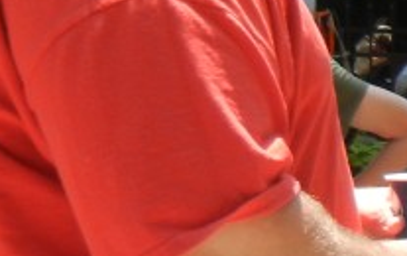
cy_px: 191
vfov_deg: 8.4
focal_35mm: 157
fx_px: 1744
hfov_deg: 11.2
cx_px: 959
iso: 160
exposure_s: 1/466
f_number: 3.5
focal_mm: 5.4
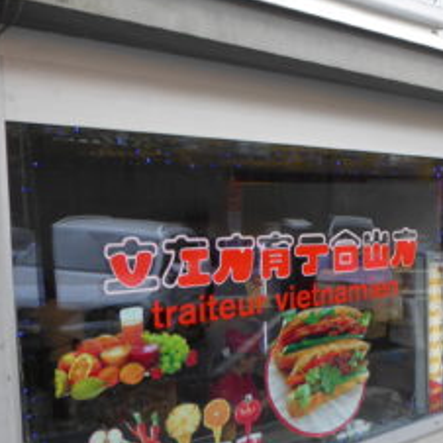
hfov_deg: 32.6
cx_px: 461
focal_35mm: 47
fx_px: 681
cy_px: 282
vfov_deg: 35.8
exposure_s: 1/80
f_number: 3.3
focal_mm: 4.3
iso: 80
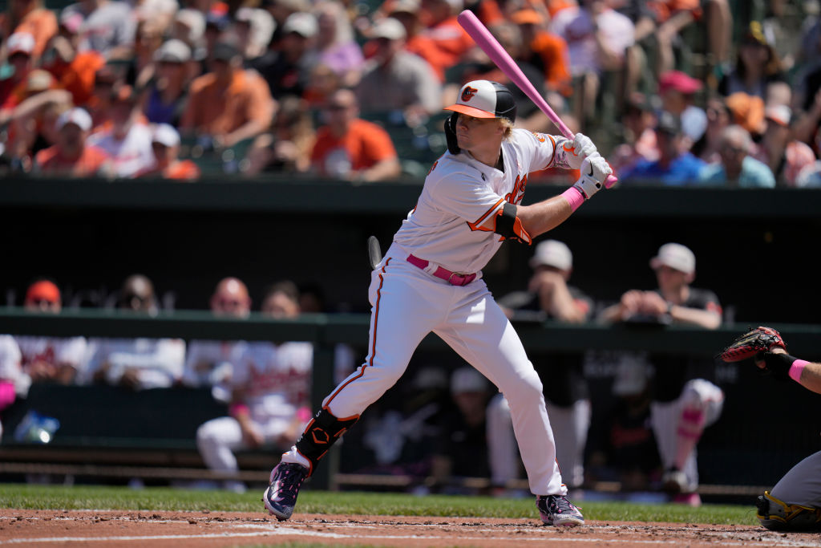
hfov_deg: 5.2
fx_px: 9123
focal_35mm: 400
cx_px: 410
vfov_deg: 3.4
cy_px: 274
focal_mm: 400
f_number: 2.8
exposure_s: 1/6400
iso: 250
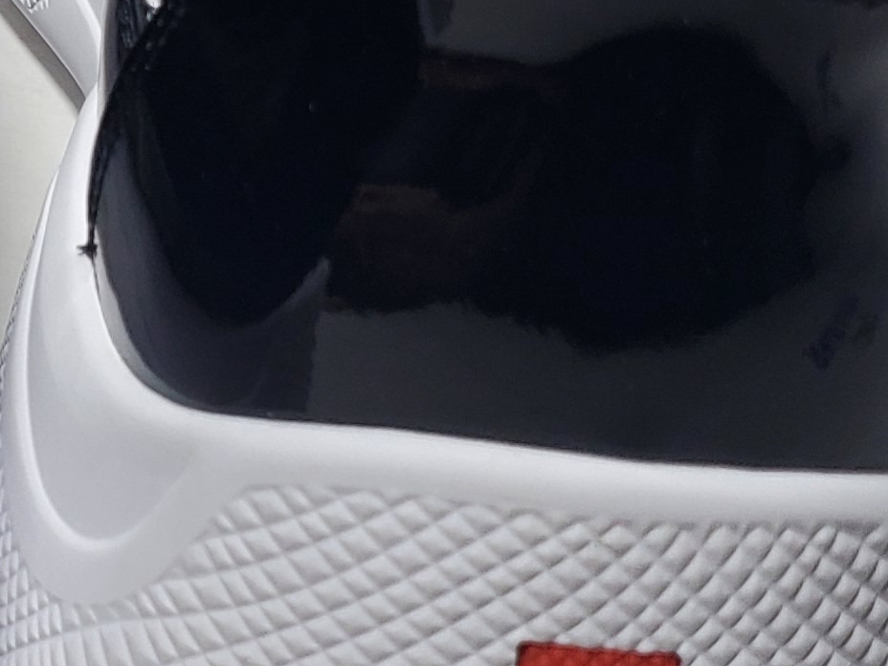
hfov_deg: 17.1
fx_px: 2899
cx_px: 31
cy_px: 73
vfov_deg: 13.0
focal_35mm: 113
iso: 50
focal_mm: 4.3
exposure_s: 1/434
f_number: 1.5
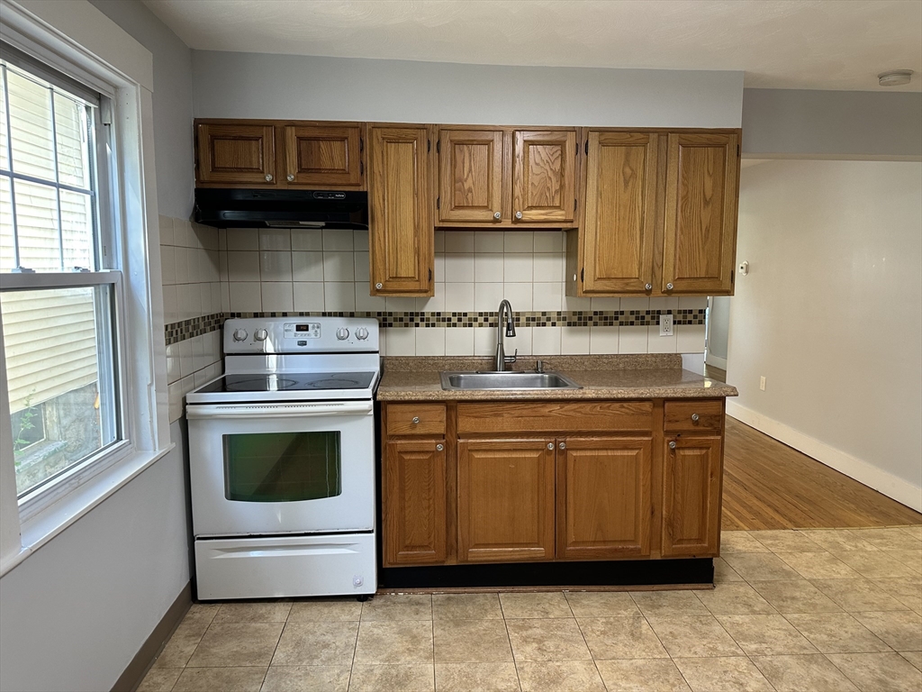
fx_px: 639
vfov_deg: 56.8
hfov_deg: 71.6
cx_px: 461
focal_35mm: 24
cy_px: 346
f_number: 1.78
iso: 200
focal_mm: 6.86
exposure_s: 1/60
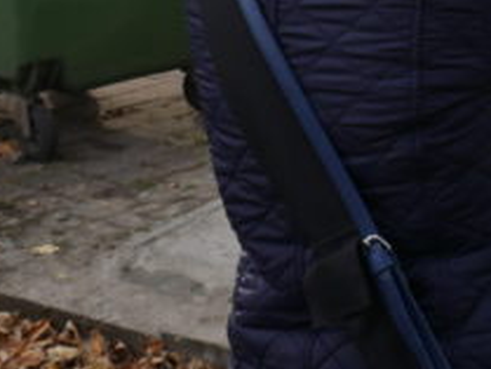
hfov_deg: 17.1
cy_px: -173
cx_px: 754
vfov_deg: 13.6
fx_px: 1462
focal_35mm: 103
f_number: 5
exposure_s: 1/250
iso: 200
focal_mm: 14
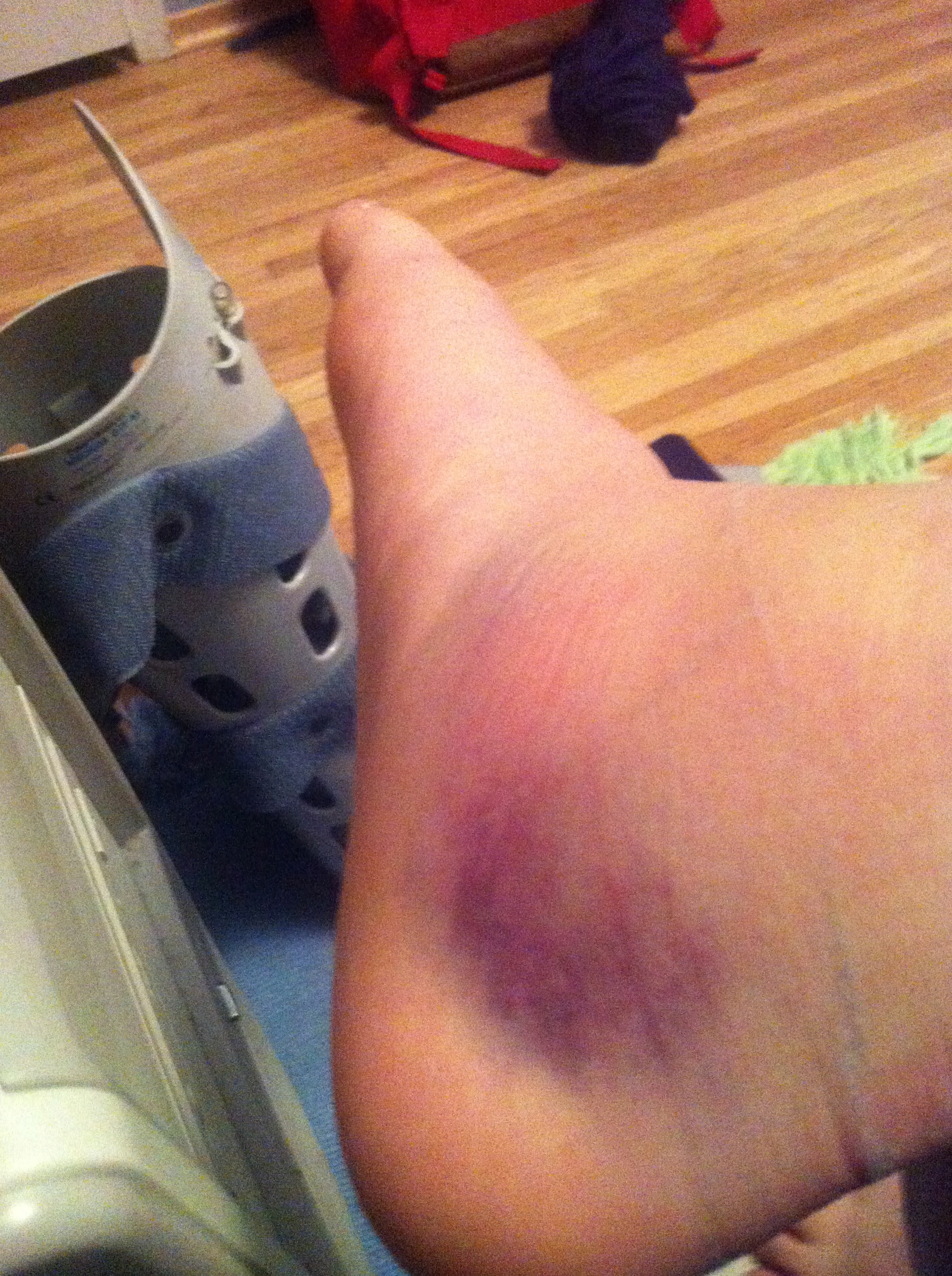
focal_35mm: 36
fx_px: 1324
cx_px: 472
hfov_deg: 39.6
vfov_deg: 51.4
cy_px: 642
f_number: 2.8
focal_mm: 3.85
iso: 1000
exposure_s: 1/15
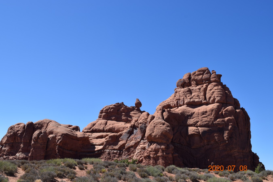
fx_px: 296
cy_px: 91
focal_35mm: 39
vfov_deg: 34.2
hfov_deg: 49.6
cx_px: 136
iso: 200
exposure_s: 1/400
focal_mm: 26
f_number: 10
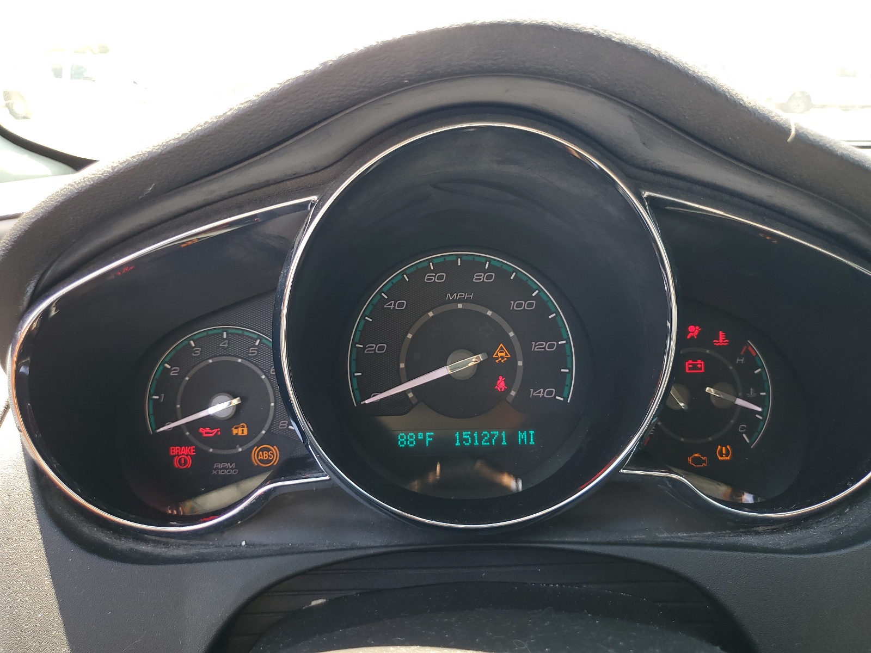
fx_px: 654
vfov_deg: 53.1
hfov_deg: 67.3
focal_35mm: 26
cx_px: 436
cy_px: 326
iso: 55
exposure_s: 1/120
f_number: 1.5
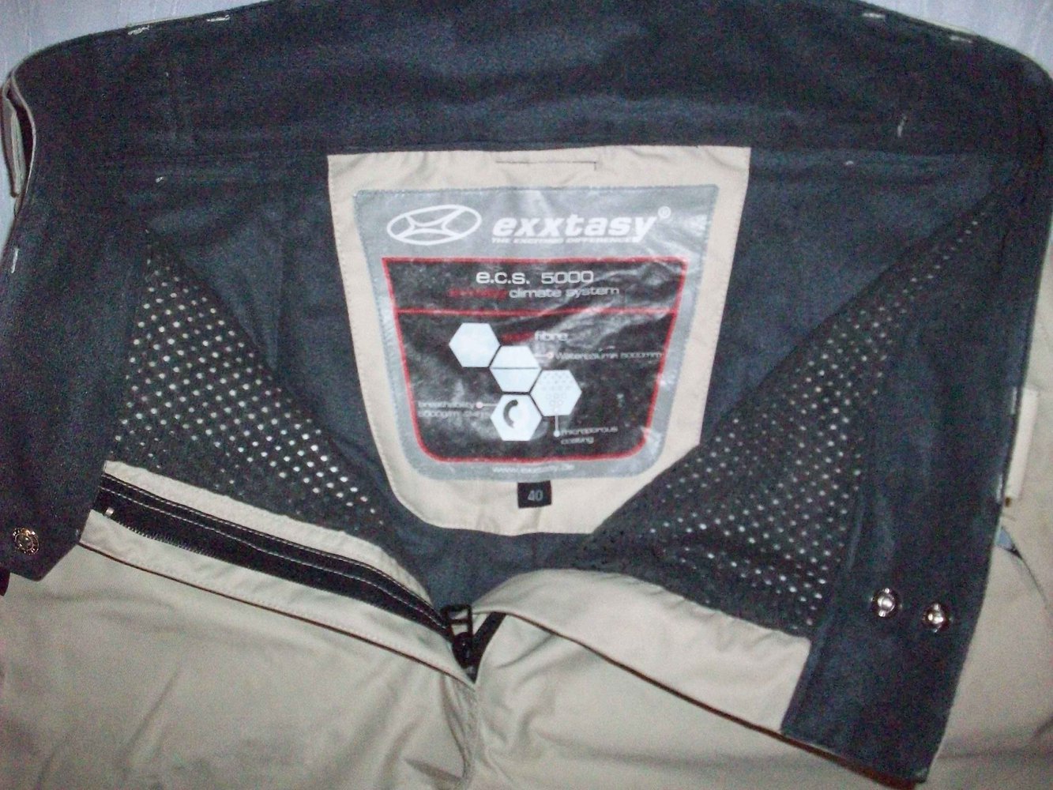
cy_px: 395
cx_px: 526
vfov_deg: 38.7
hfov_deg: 50.1
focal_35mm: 37
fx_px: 1126
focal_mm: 6.2
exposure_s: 1/128
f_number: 2.8
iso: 800
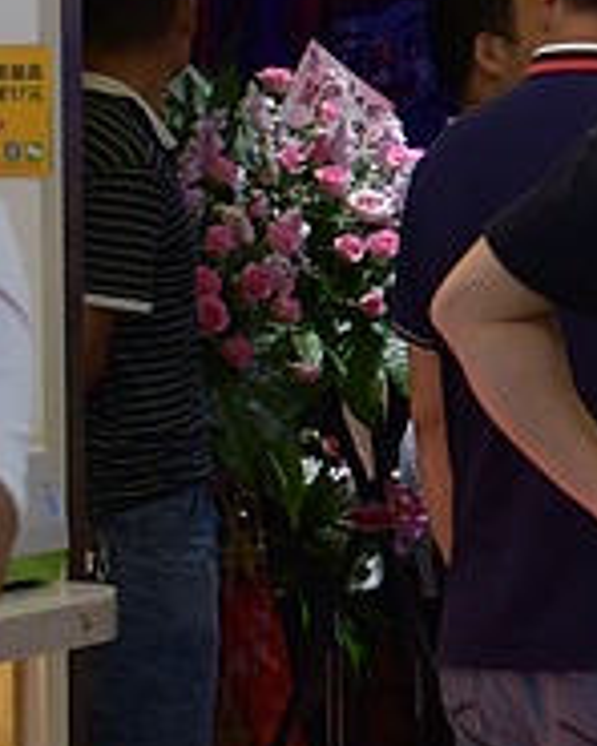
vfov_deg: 8.7
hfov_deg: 6.3
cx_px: 1868
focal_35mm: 221
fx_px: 4881
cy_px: 204
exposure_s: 1/100
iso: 400
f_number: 3.8
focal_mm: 23
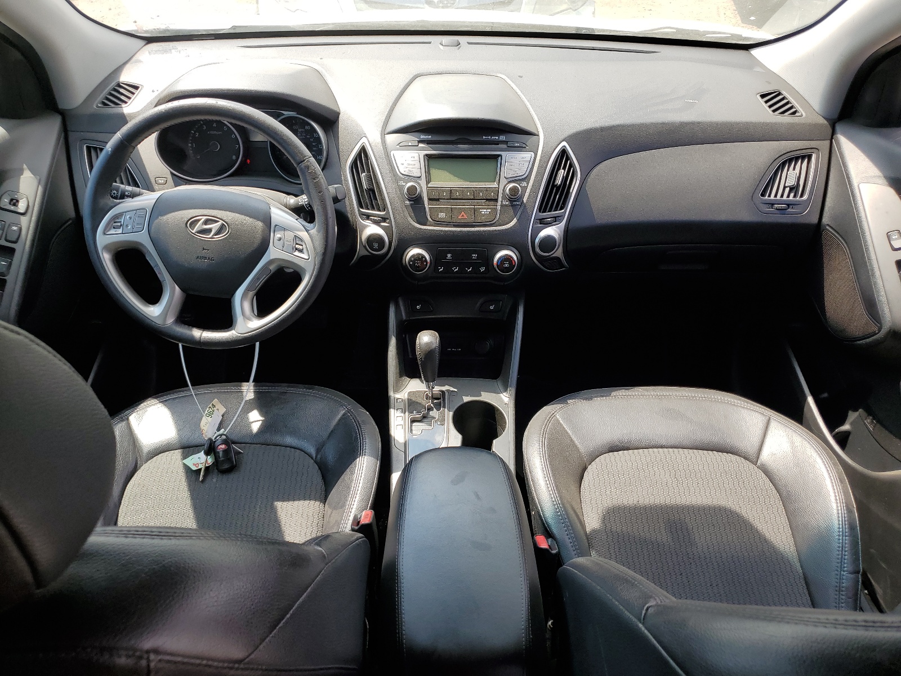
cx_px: 450
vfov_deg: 53.1
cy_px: 338
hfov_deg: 67.3
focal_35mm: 26
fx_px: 677
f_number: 1.5
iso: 50
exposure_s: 1/625
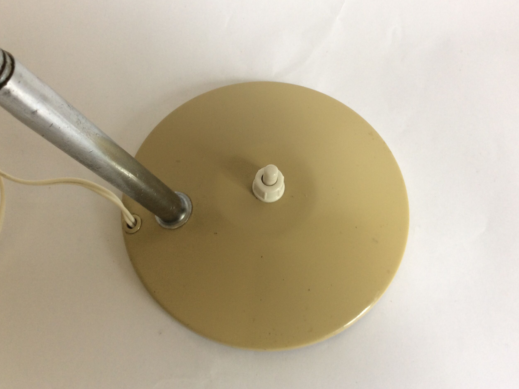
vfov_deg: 42.9
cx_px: 255
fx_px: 495
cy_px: 192
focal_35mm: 33
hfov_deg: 55.4
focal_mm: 3.3
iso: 40
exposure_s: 1/25
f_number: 2.4
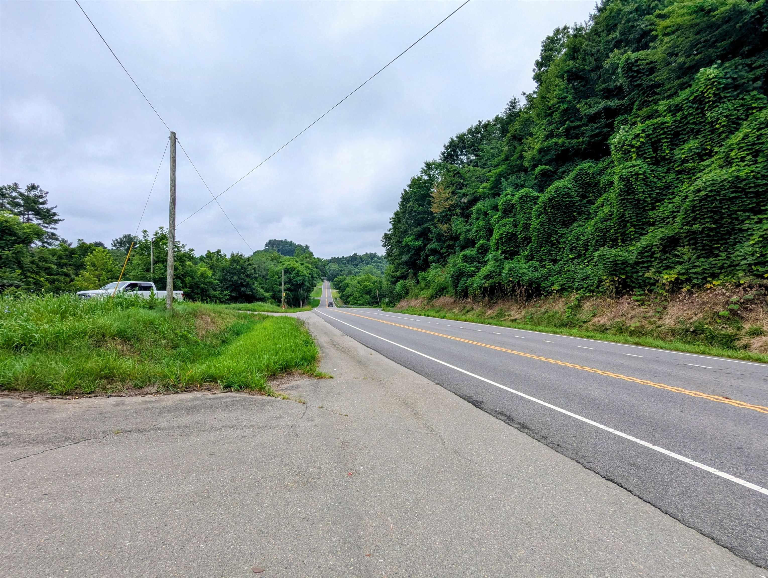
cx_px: 384
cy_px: 289
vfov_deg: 78.2
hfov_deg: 94.4
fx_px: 355
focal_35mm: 16
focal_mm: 2.35
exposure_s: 1/565
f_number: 2.2
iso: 53
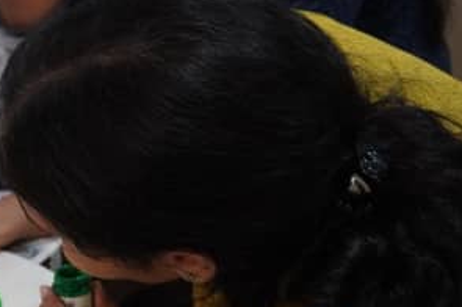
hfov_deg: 17.3
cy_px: 198
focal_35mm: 114
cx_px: -67
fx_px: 1463
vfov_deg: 12.0
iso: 5000
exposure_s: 1/160
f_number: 5
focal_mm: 33
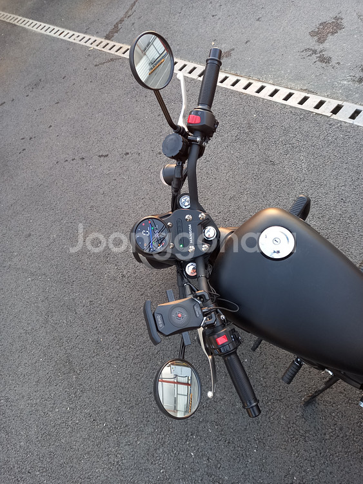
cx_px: 182
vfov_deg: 69.4
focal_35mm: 25
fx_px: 349
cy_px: 242
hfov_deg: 54.9
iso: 160
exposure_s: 1/60
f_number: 2
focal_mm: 4.6
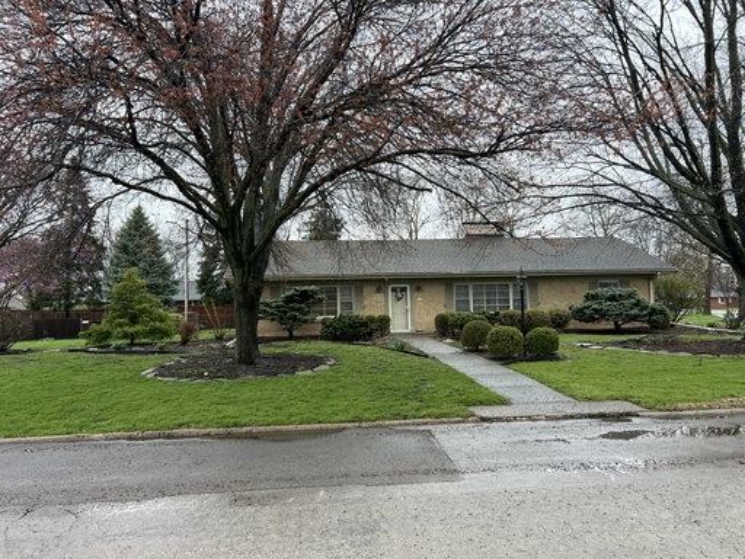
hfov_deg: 67.3
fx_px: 560
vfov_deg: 53.1
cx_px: 372
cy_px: 280
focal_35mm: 26
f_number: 1.5
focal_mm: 5.7
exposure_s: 1/458
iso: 50
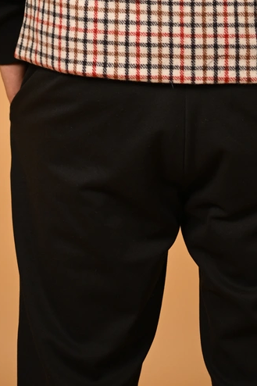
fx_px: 1789
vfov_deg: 11.6
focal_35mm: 167
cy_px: -257
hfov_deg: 8.2
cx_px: 143
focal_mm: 50
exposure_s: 1/1250
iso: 200
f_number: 2.2
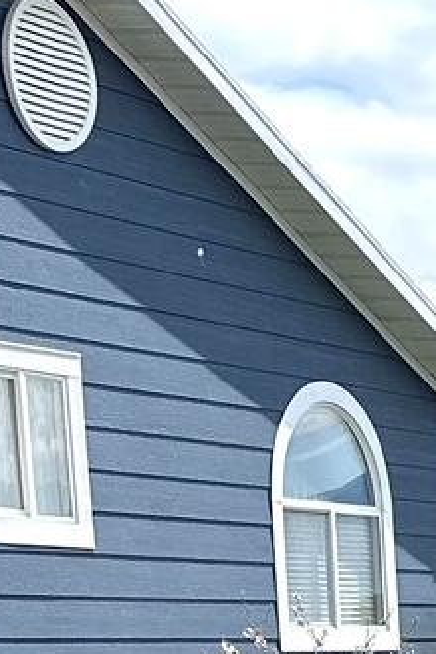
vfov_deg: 12.1
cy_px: 1219
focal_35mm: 155
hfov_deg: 6.8
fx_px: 2816
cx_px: 1752
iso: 80
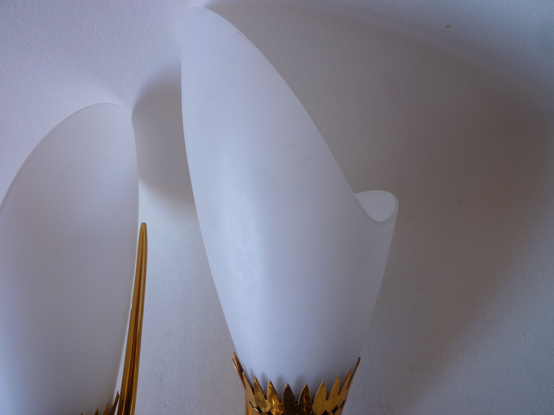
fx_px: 400
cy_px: 208
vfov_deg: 54.9
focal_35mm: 25
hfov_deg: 69.4
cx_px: 277
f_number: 2.8
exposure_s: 1/30
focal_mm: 4.5
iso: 80
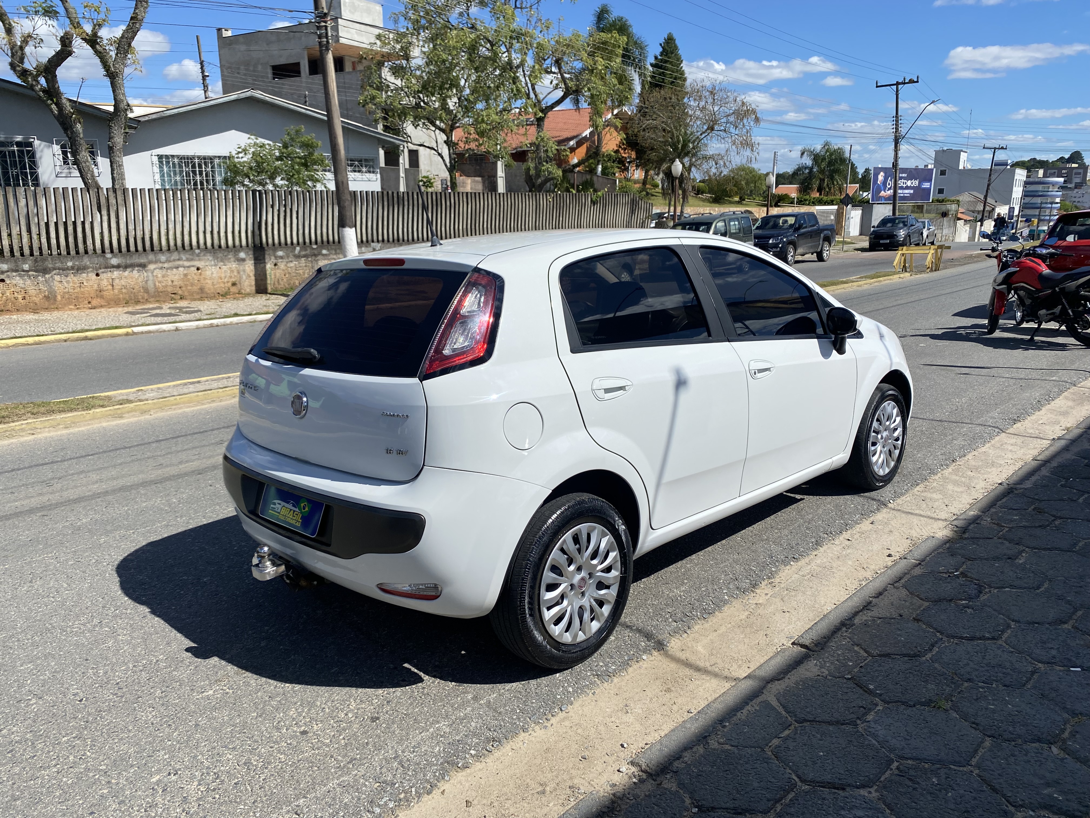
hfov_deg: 67.3
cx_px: 545
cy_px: 409
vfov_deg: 53.1
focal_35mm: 26
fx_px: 819
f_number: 1.8
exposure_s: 1/5495
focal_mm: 4.25
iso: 32
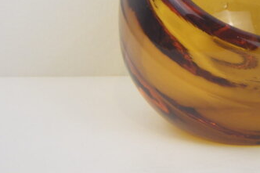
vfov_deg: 4.1
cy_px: -34
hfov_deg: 6.1
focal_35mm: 337
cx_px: 256
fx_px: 2433
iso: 125
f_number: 5.5
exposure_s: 1/25
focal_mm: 25
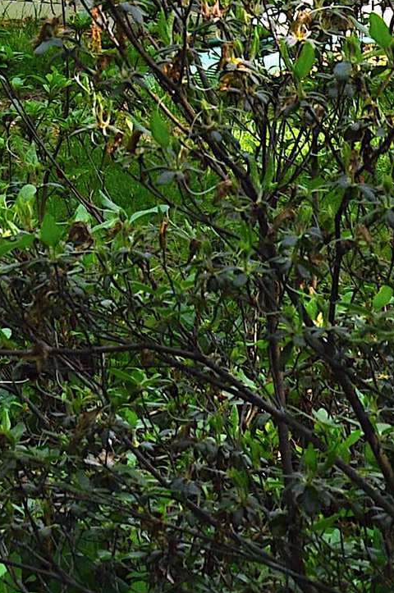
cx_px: -23
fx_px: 2881
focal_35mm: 175
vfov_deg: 10.8
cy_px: -545
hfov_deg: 7.8
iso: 400
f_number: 9
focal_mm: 28
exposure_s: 1/80
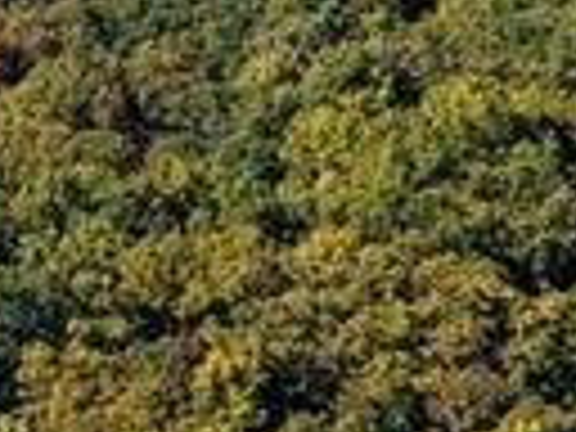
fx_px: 3361
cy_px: -256
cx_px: -1436
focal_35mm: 202
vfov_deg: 7.2
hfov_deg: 7.8
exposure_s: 1/320
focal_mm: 10.26
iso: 100
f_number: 5
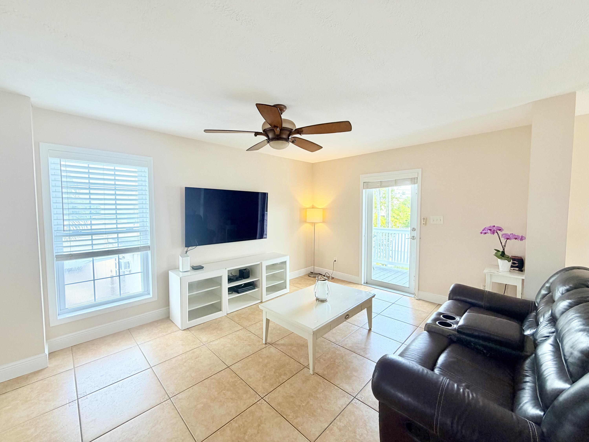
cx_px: 294
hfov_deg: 102.1
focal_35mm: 14
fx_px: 238
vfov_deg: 85.7
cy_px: 221
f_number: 2.2
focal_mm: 2.22
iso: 100
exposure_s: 1/120
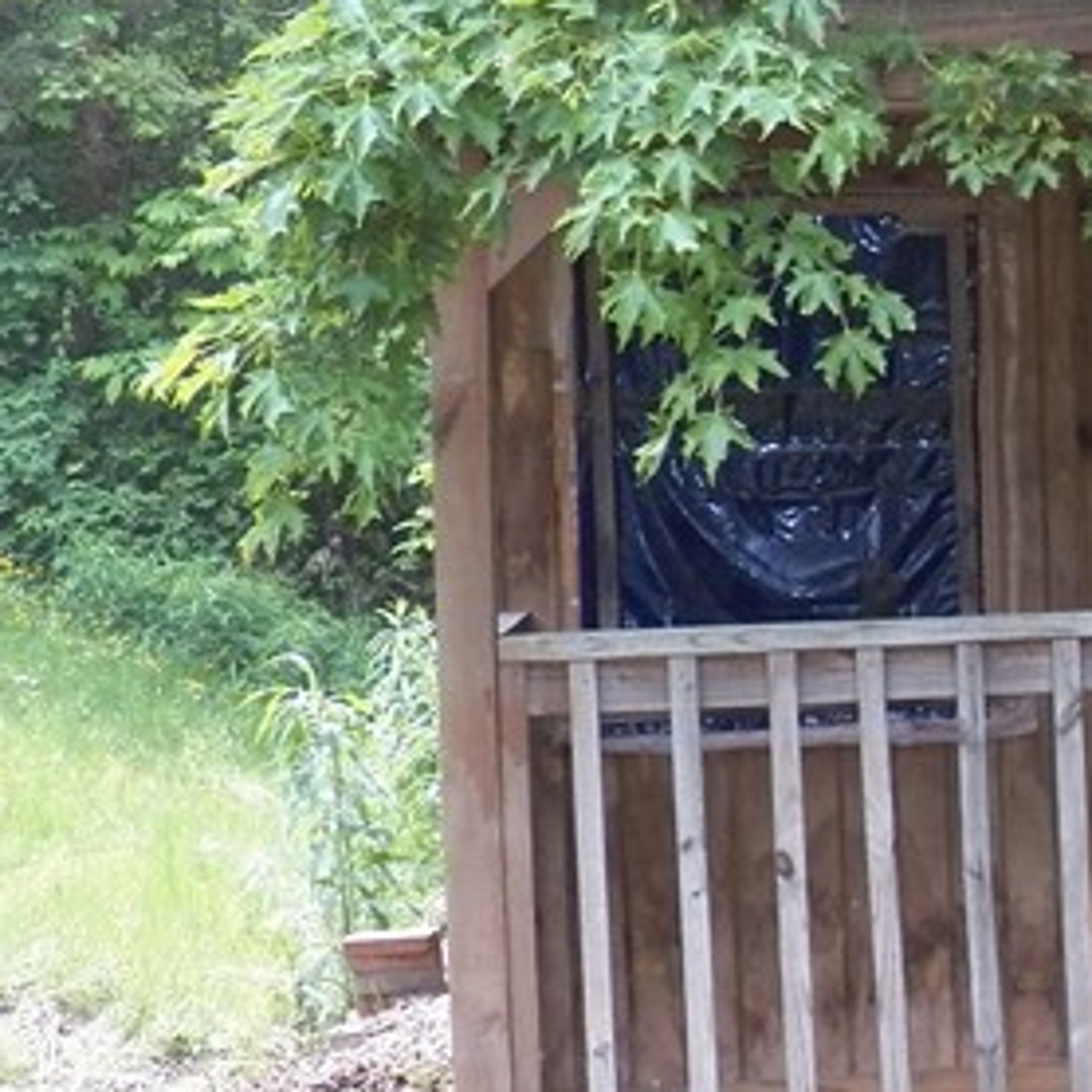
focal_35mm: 101
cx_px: 1897
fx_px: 3605
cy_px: 515
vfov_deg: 17.2
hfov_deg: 15.2
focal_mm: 5.5
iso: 200
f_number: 2.8
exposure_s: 1/400
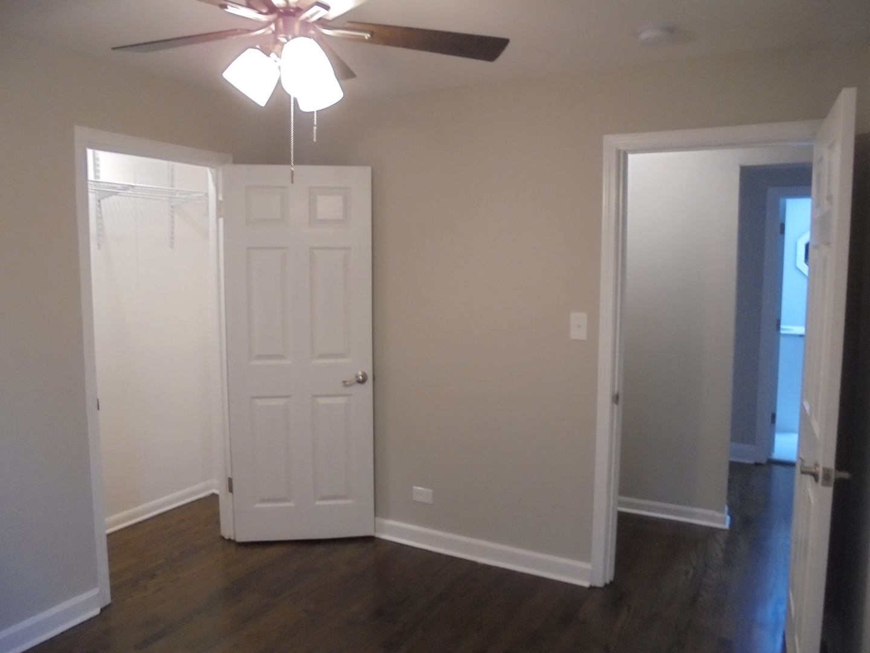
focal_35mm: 26
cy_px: 326
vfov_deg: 53.1
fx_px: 653
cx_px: 435
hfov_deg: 67.3
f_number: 3.5
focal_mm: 4.6
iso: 320
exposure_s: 1/30
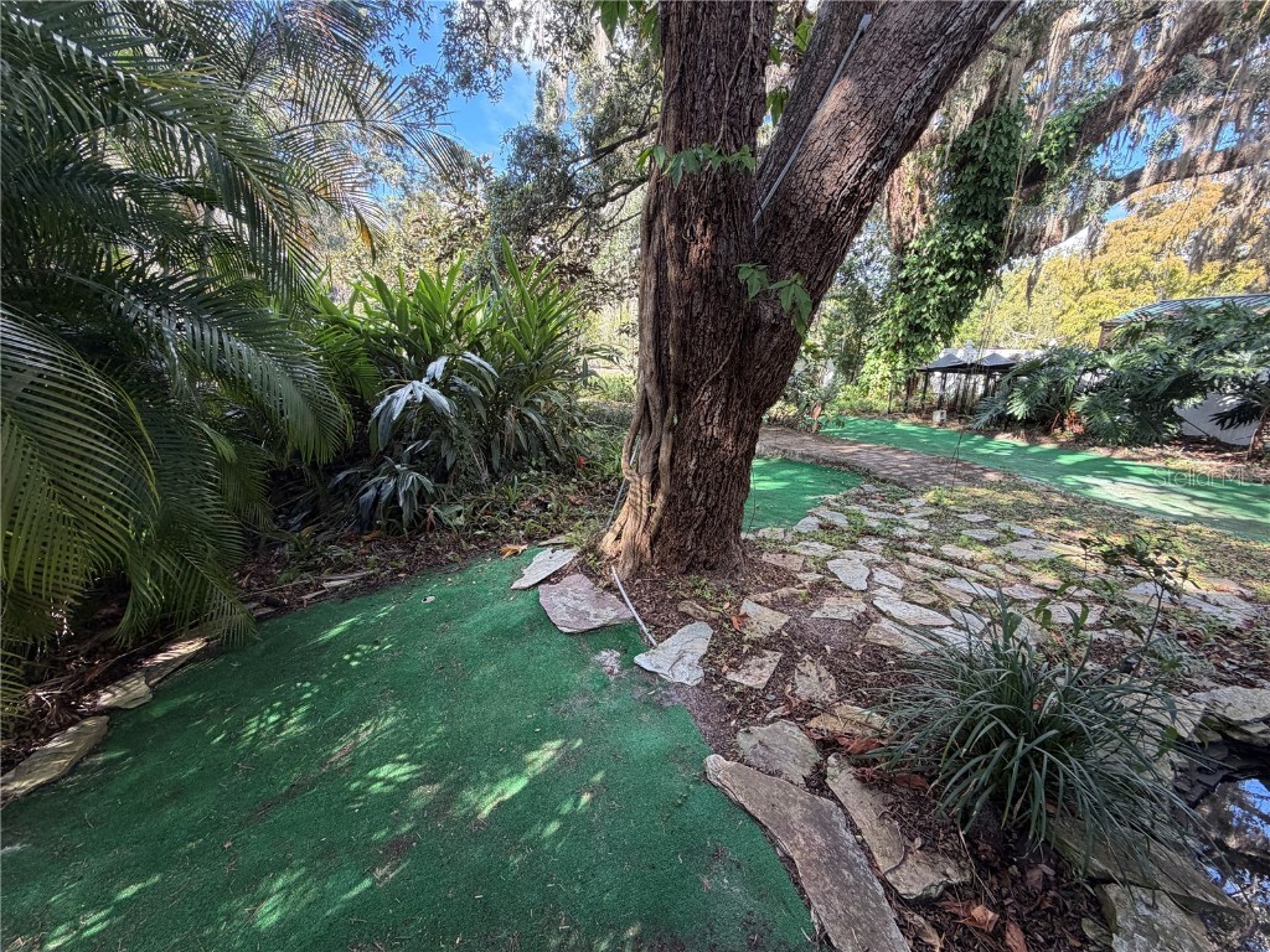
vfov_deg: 85.7
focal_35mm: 14
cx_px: 635
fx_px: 514
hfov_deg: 102.1
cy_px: 476
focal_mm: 2.22
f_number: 2.2
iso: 125
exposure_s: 1/121
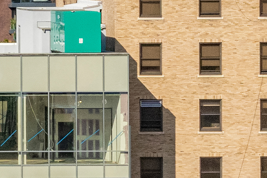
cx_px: -350
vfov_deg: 4.4
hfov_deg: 6.3
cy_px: -95
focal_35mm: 313
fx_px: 2321
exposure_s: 1/800
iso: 2500
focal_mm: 46
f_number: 16
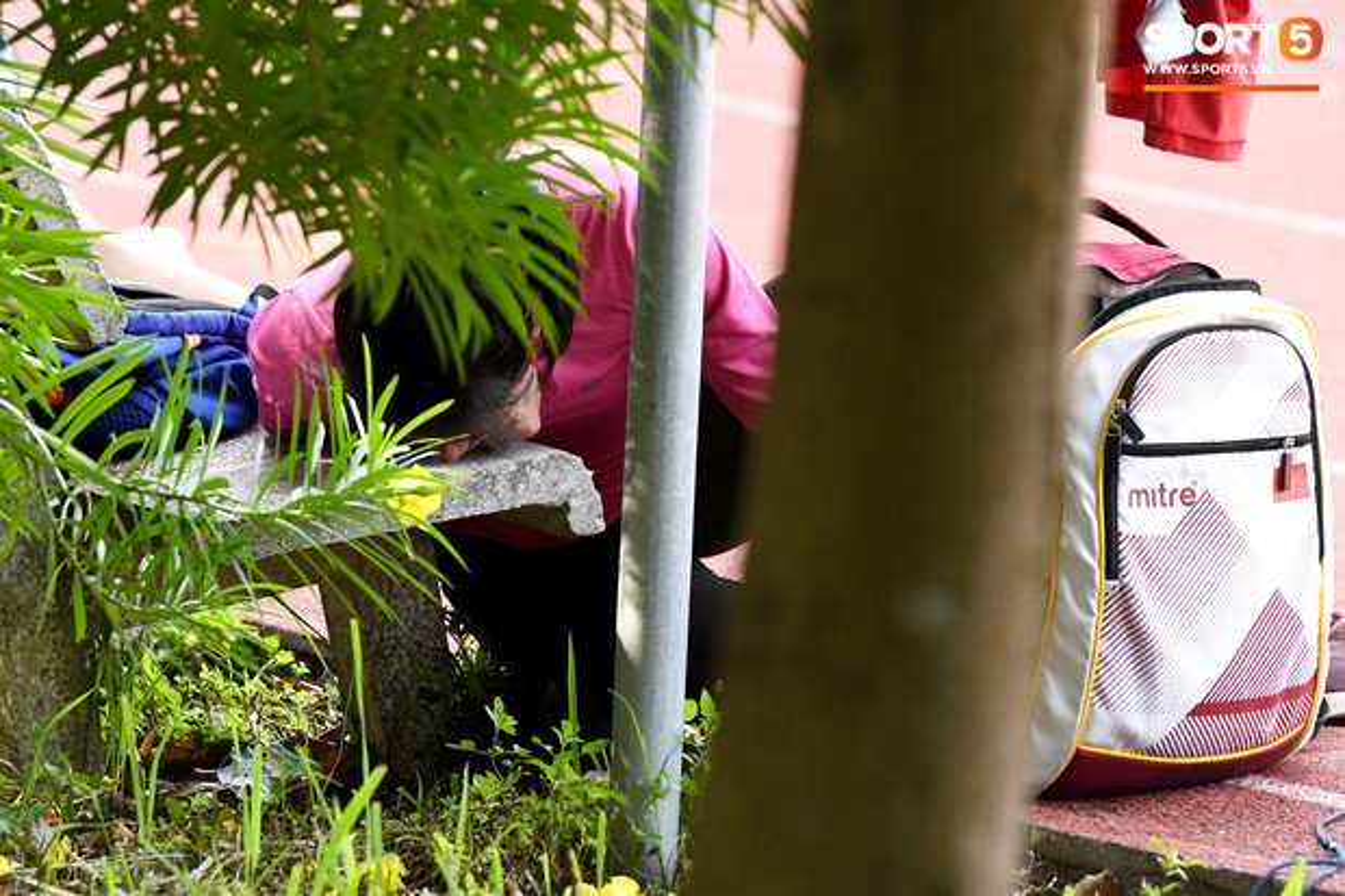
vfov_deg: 4.6
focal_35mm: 300
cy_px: 448
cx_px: 672
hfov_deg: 6.9
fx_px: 11205
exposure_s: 1/1250
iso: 2500
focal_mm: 200
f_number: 4.5
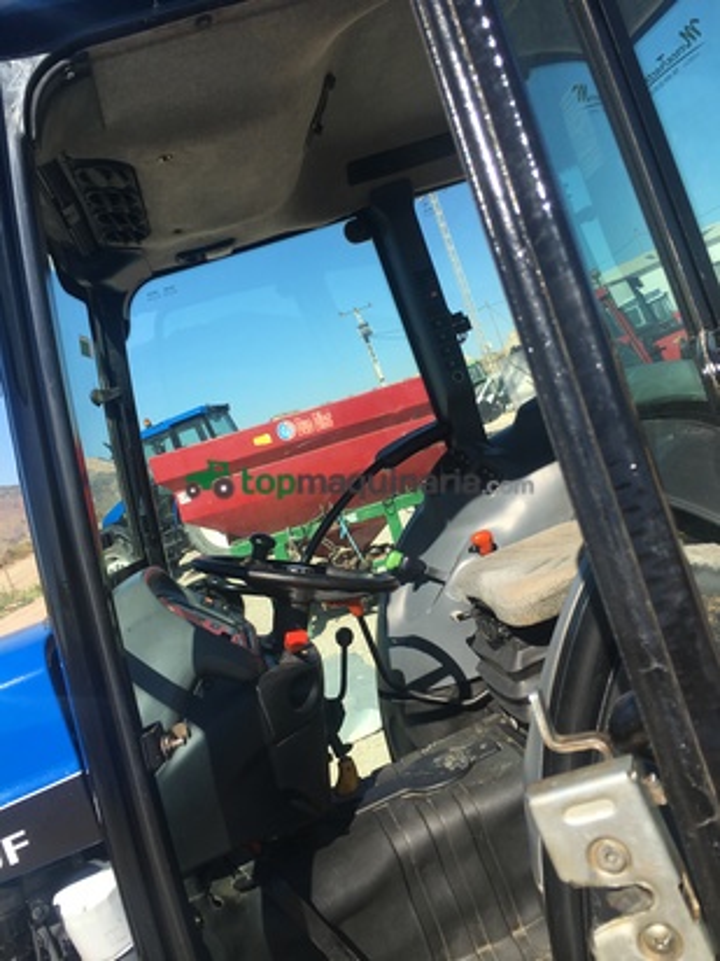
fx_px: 804
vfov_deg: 61.7
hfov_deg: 48.2
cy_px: 480
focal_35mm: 29
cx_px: 360
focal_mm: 4.15
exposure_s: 1/1326
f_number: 2.2
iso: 25
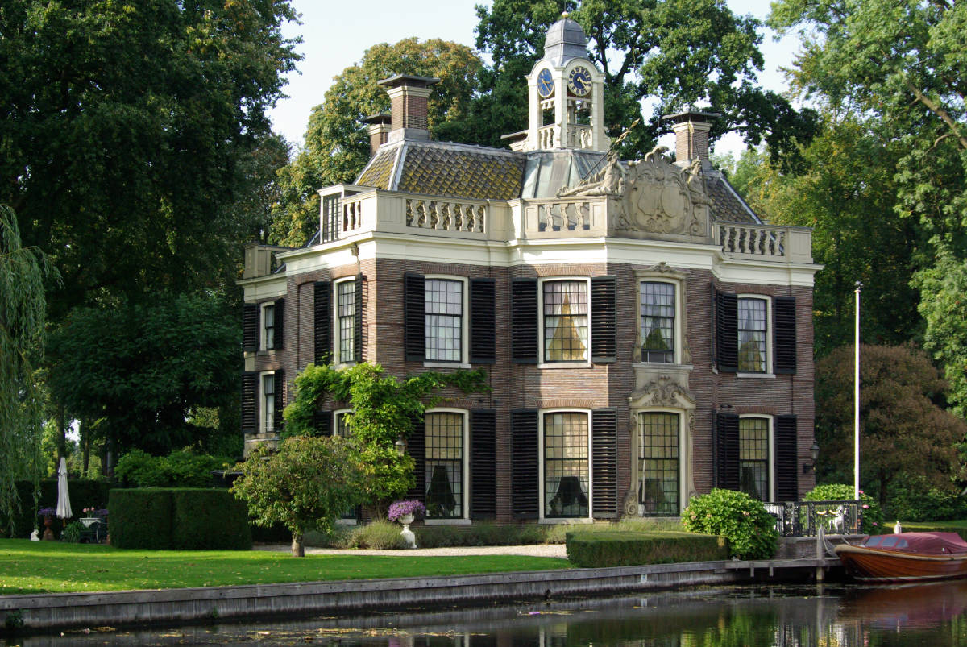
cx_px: 484
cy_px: 324
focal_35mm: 75
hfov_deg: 27.0
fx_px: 2017
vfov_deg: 18.2
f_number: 8
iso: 800
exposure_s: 1/500
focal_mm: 50
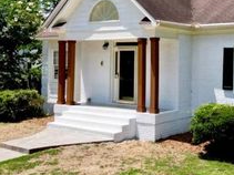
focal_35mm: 57
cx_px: 184
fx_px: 385
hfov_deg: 32.9
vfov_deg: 25.5
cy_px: 56
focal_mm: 6.72
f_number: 1.7
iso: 200
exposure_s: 1/4000
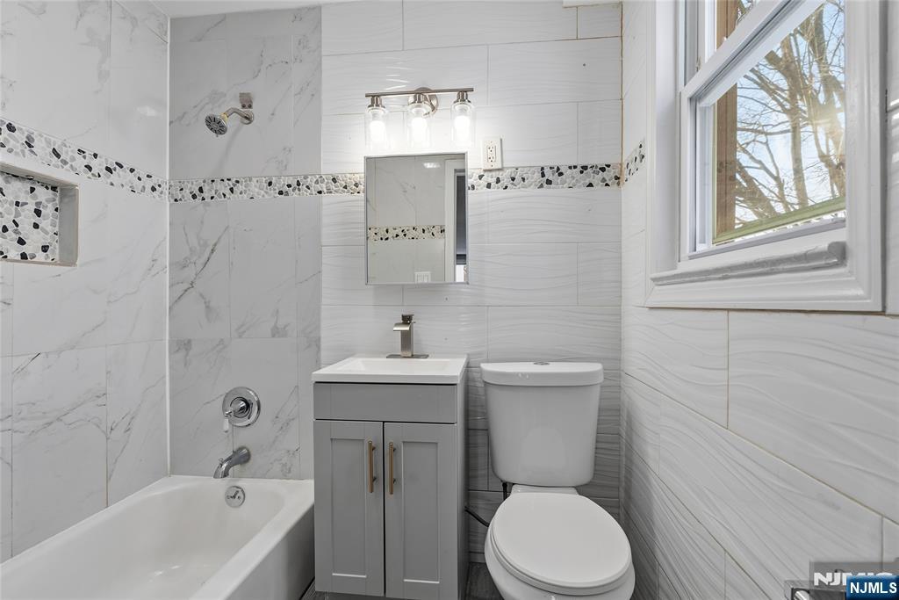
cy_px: 300
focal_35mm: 16
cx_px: 450
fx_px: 400
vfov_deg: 73.8
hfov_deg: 96.7
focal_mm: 16
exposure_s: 1/160
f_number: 8
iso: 100
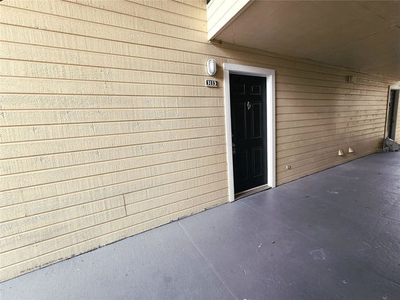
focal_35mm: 13
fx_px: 150
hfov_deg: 106.2
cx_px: 200
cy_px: 150
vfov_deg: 89.9
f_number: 2.2
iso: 64
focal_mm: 2.2
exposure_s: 1/60.2
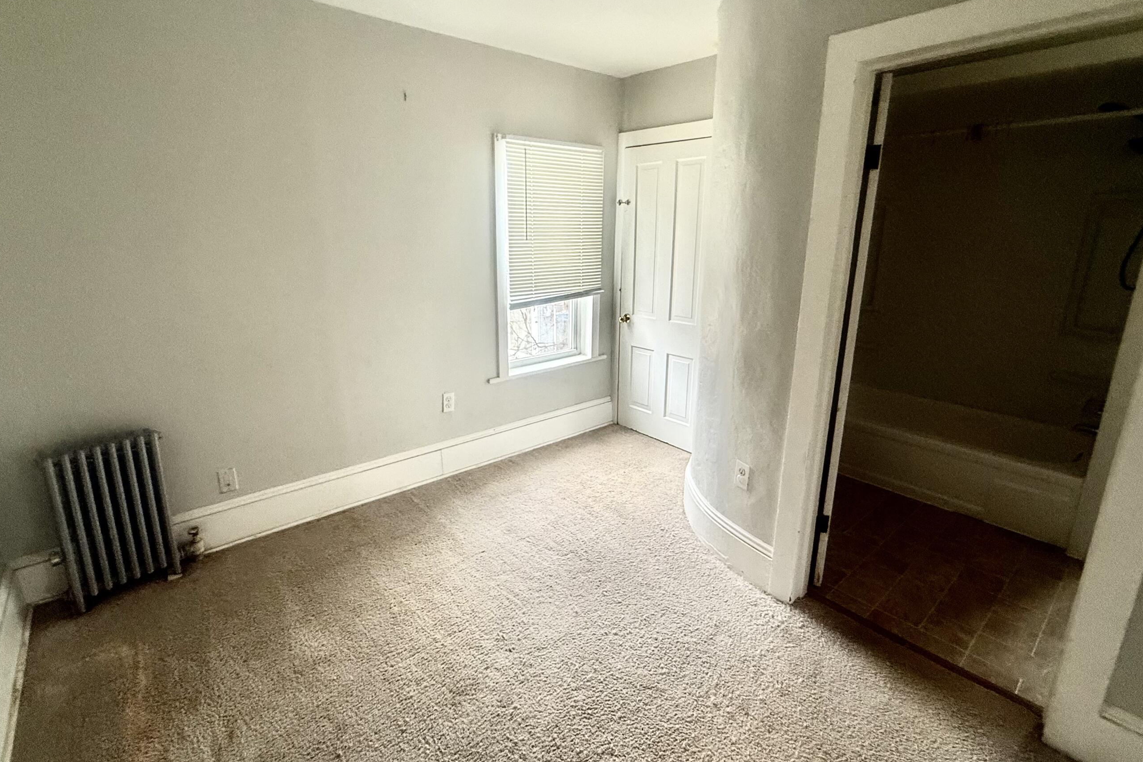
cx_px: 569
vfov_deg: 70.4
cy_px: 359
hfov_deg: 93.3
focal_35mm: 17
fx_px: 540
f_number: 2.2
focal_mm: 2.22
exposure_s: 1/60
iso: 200
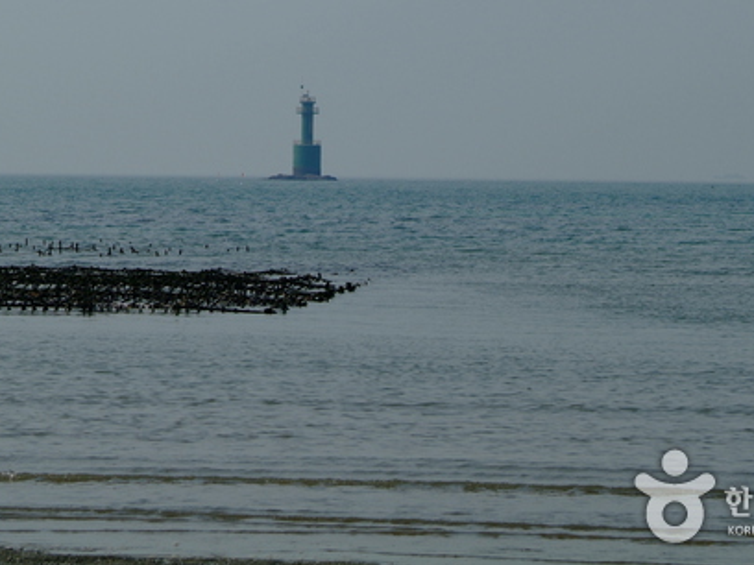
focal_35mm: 211
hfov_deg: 9.4
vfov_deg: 7.0
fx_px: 4596
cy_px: 137
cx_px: 293
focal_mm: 85
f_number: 8
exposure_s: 1/250
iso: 100
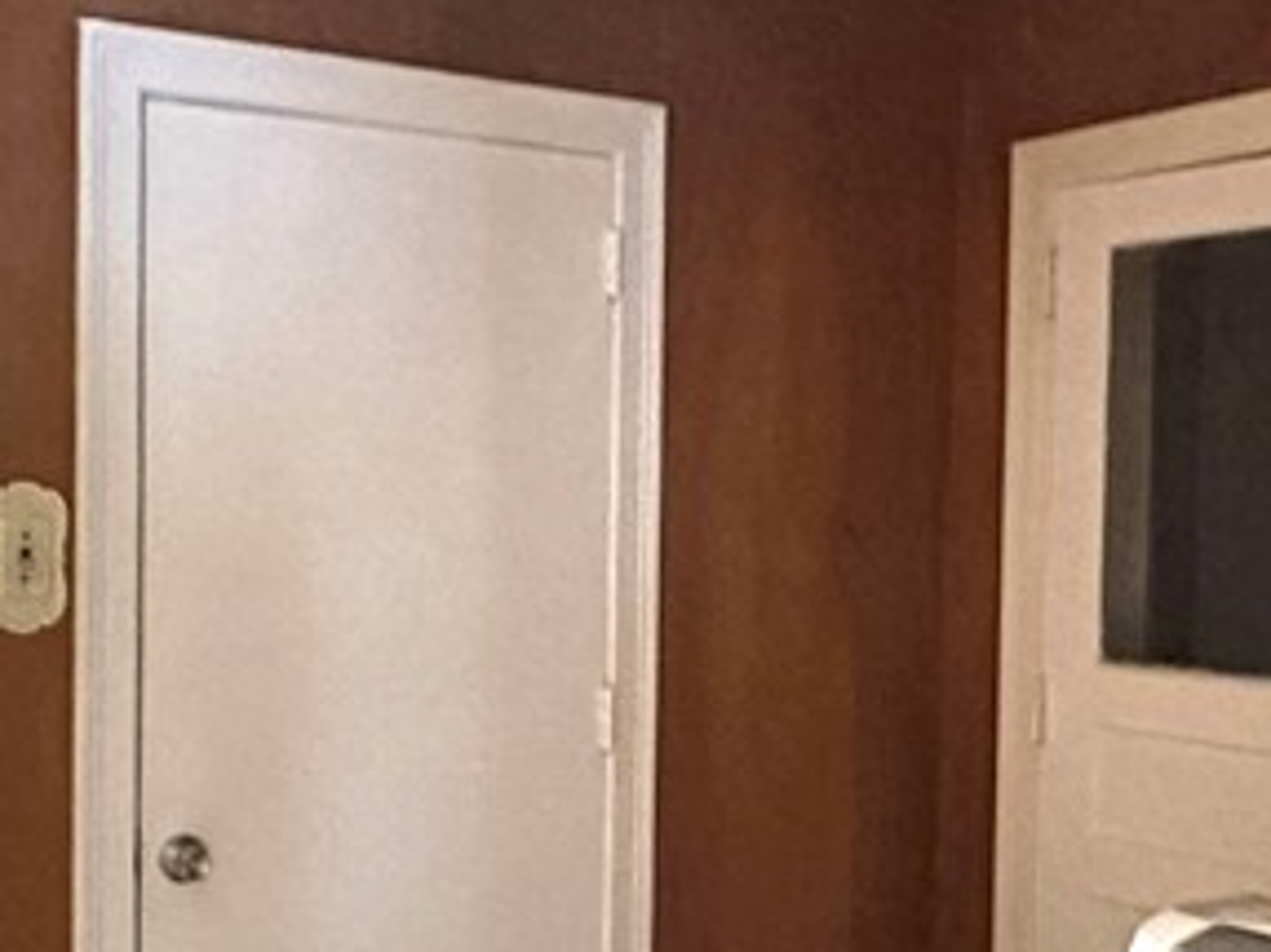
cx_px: 638
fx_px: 1835
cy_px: 527
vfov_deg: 29.1
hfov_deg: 38.2
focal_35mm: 50
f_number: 2.2
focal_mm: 2.22
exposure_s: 1/30
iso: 1600
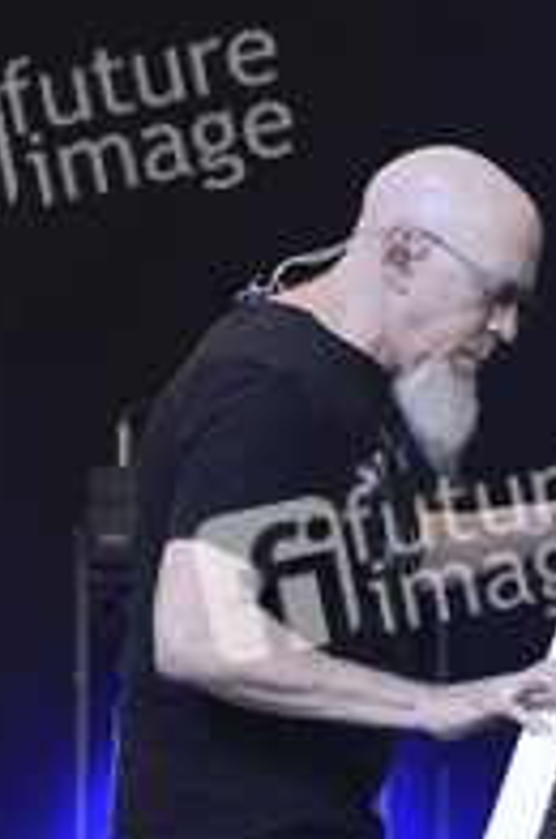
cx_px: 539
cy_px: 775
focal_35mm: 245
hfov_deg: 5.6
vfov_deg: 8.4
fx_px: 5696
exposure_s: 1/640
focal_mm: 120
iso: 1000
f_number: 4.5
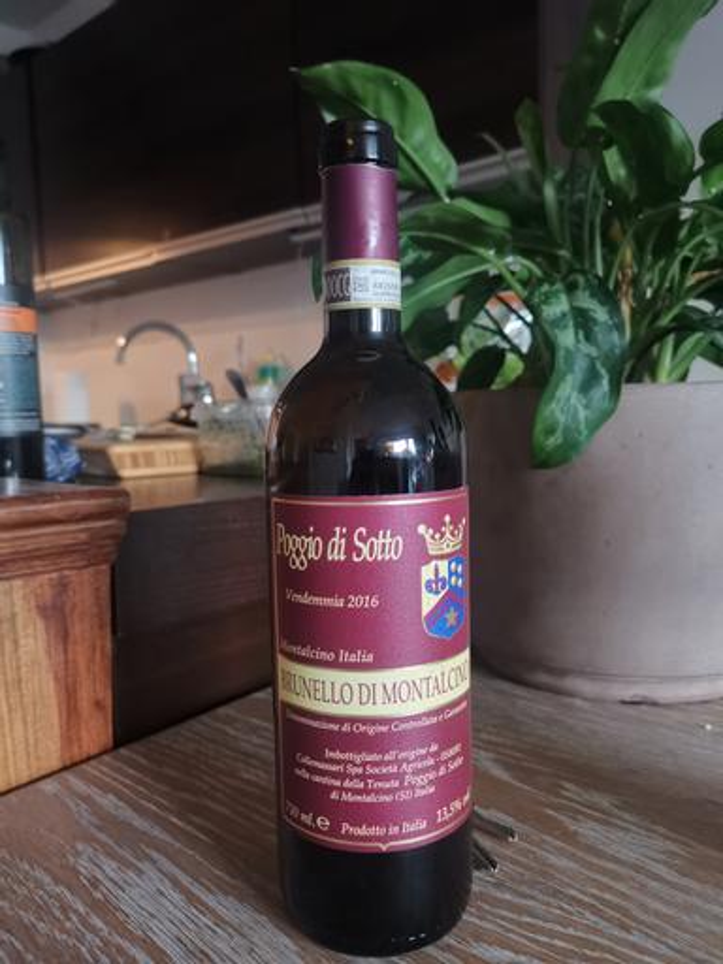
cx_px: 362
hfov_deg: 51.4
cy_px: 482
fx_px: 752
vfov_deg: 65.3
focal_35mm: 27
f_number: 1.8
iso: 500
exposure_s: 1/33.3
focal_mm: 5.58
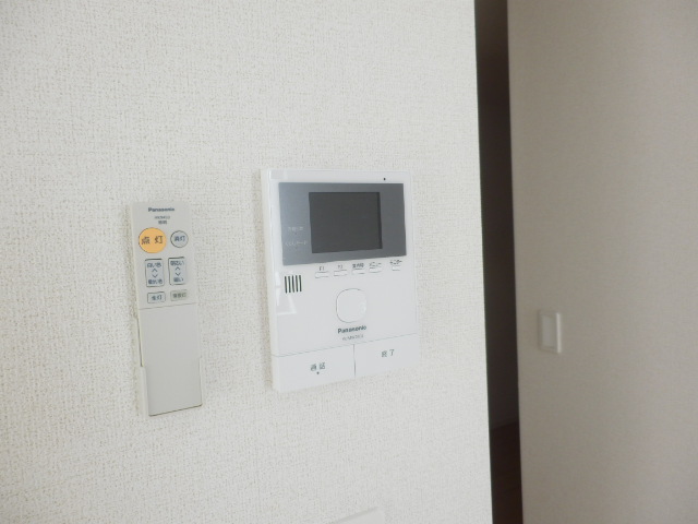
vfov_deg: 56.8
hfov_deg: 71.6
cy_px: 262
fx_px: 484
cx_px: 349
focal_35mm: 24
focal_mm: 4.2
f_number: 3
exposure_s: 1/30
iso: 125
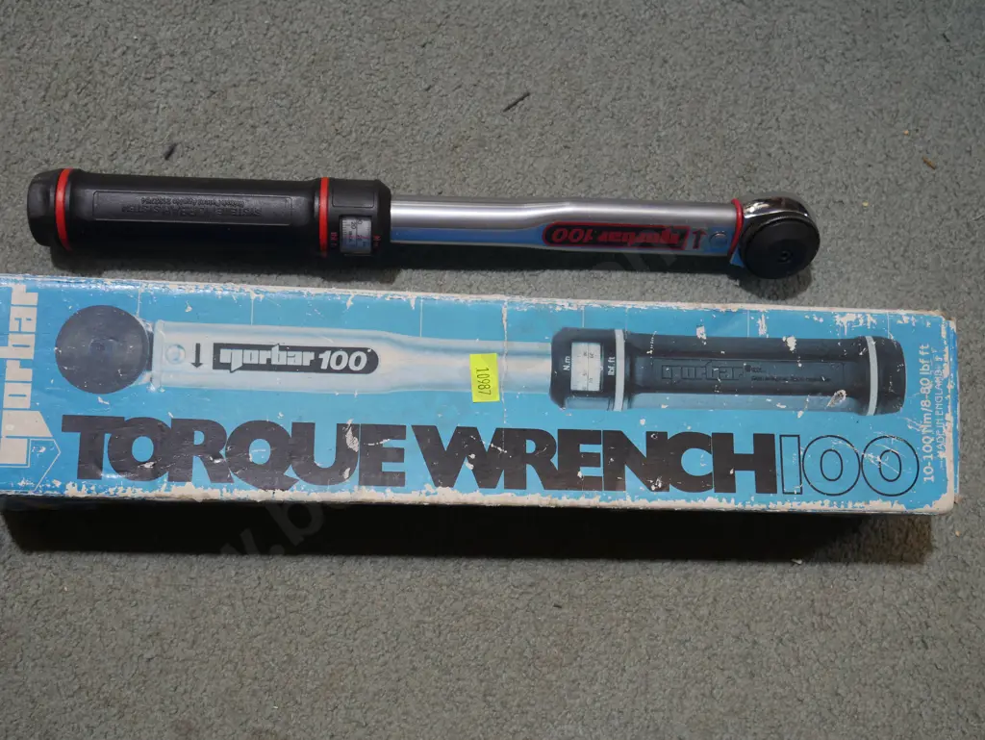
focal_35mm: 40
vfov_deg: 36.0
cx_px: 492
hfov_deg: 46.8
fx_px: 1139
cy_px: 370
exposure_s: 1/60
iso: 320
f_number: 4.4
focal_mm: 20
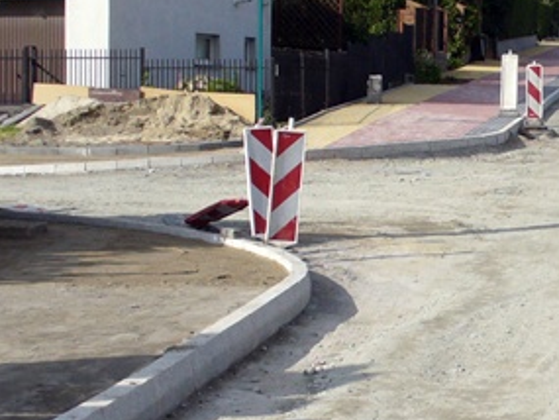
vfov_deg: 12.6
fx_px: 1906
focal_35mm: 118
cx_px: 675
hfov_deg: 16.0
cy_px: 173
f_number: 5.8
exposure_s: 1/500
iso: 100
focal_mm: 7
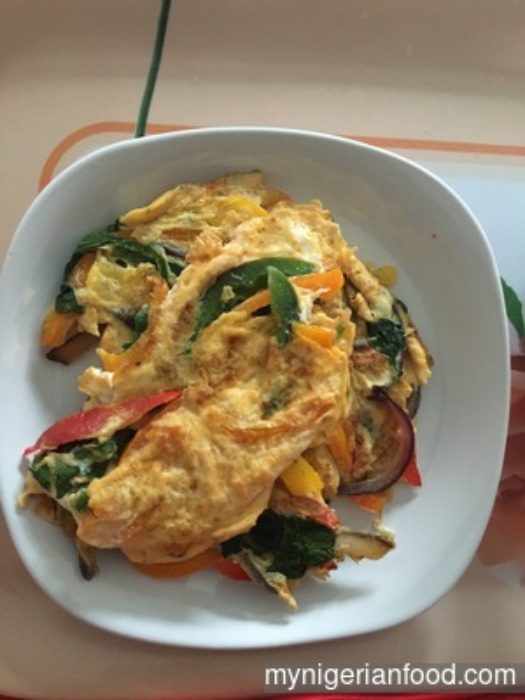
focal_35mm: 29
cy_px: 350
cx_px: 262
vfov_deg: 61.7
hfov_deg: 48.2
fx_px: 586
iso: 320
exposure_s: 1/17
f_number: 2.2
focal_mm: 4.15
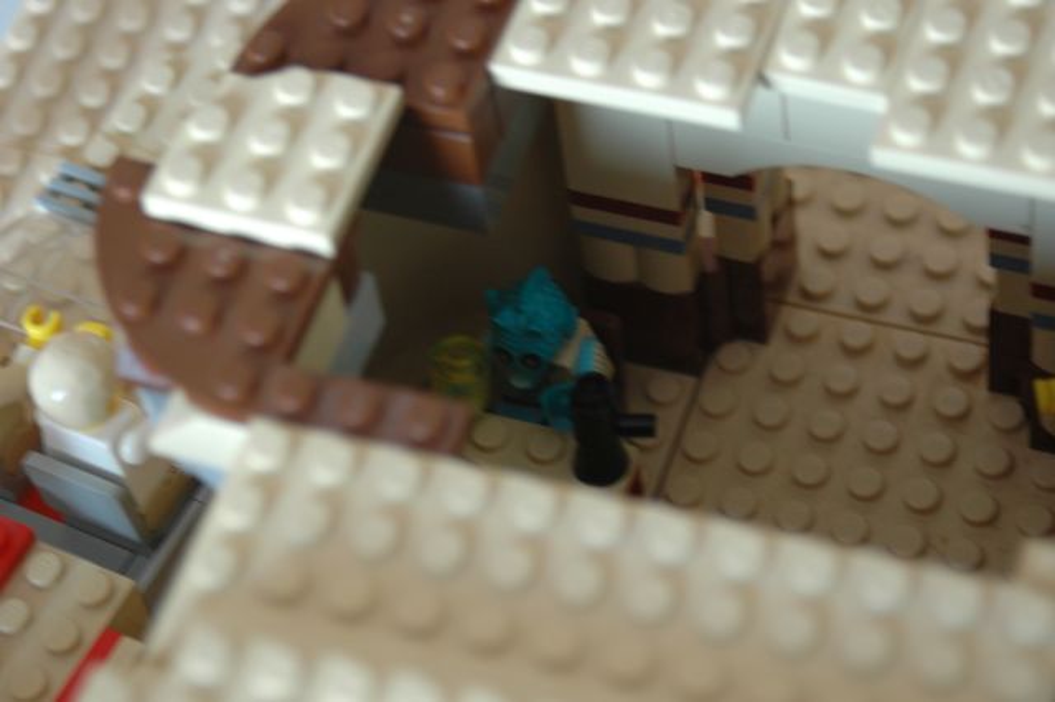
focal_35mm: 120
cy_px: 351
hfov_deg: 17.1
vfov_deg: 11.4
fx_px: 3515
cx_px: 528
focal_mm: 80
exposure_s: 1/25
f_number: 5.6
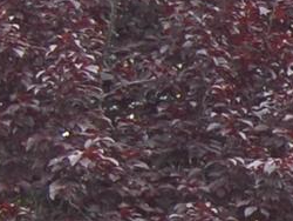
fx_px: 2999
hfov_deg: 5.5
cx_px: 627
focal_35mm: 354
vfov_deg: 4.2
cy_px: 157
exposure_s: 1/125
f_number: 4.2
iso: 400
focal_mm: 30
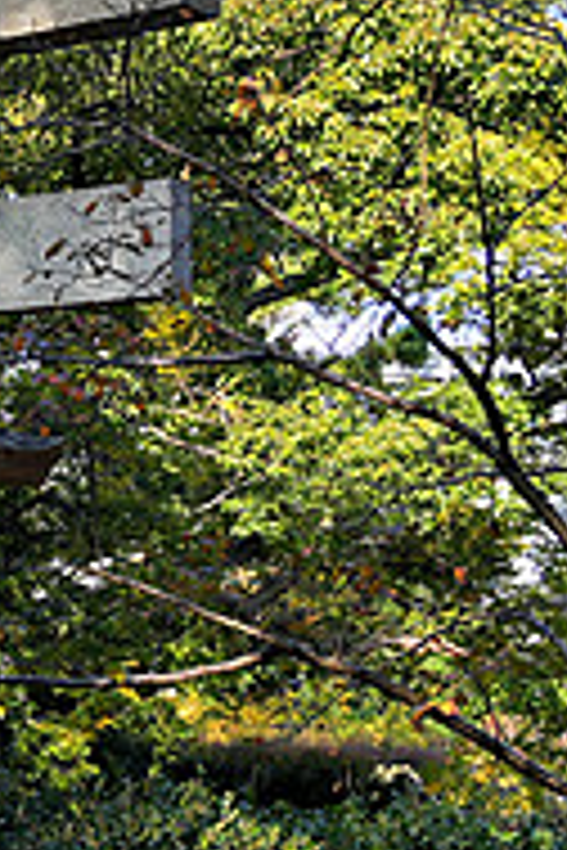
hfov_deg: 7.8
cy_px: 672
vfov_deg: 13.4
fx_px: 3591
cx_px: -1152
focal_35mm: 152
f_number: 8
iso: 100
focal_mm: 24
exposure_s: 1/100
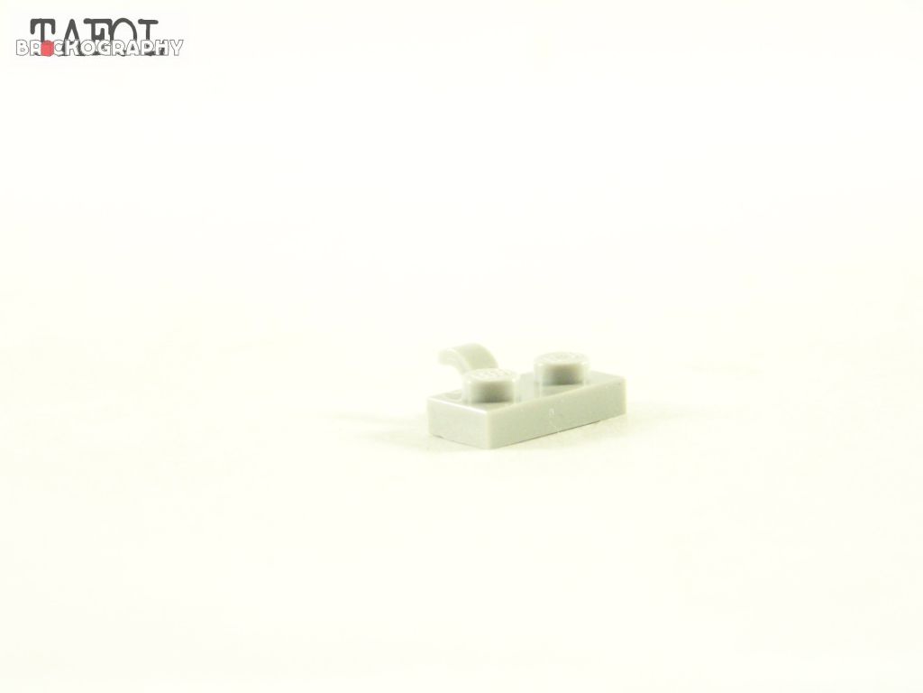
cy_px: 346
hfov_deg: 18.7
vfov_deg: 14.1
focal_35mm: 105
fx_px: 2800
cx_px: 462
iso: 400
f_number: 3.2
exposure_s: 1/60
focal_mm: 17.5
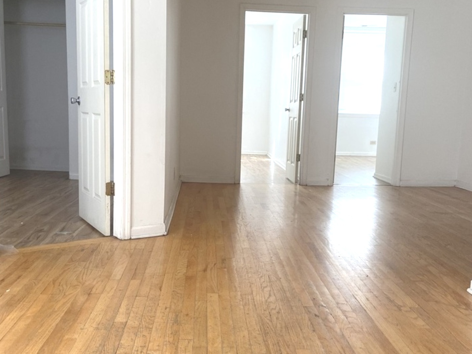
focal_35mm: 26
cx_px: 236
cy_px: 177
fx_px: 354
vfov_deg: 53.0
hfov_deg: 67.3
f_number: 1.8
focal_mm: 4.25
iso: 125
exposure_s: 1/121
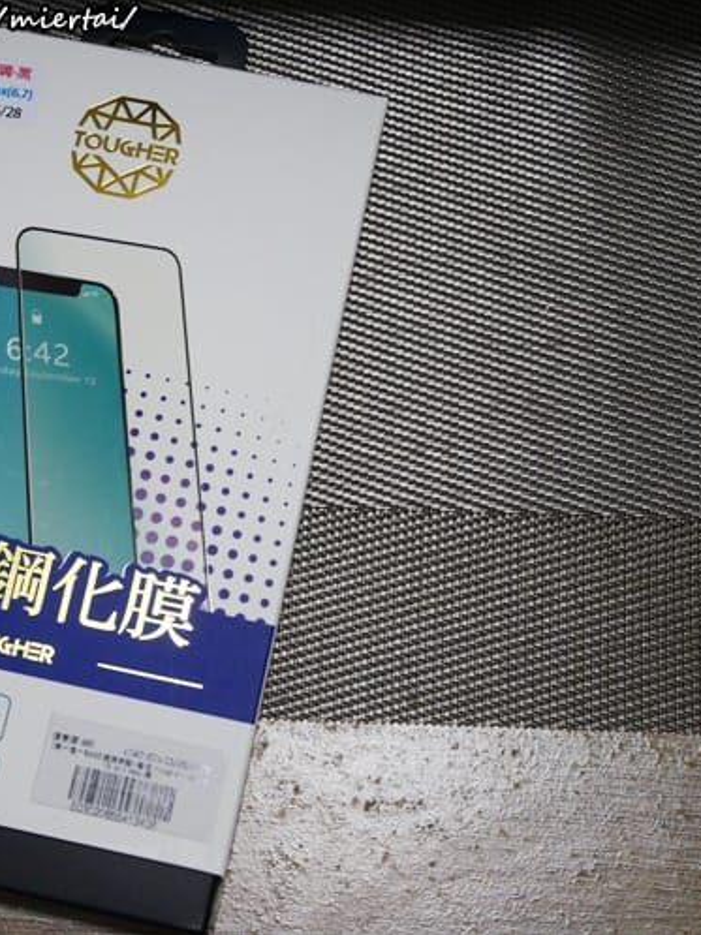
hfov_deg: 21.7
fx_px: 1811
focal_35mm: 67
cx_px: 168
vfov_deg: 29.0
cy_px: 468
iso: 640
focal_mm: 25
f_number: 5.1
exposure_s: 1/60
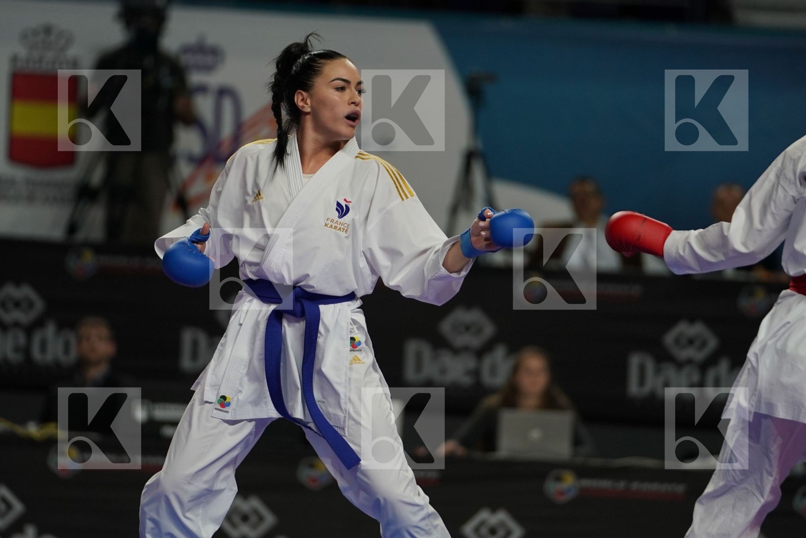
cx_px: 403
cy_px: 269
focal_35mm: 288
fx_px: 6447
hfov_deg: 7.2
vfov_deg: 4.8
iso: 800
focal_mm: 192
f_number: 2.8
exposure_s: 1/1000
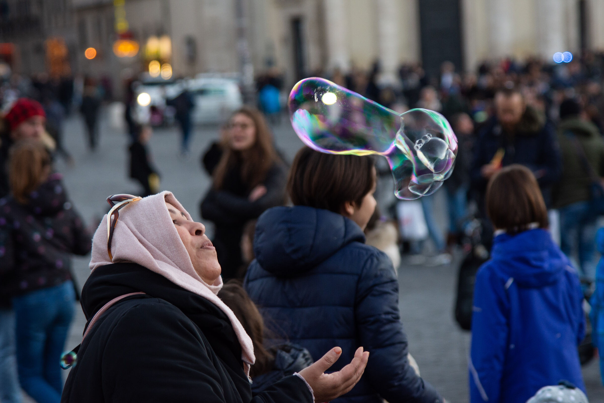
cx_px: 302
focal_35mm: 150
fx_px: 2516
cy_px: 202
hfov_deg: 13.7
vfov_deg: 9.1
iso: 400
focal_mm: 100
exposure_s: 1/160
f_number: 4.5
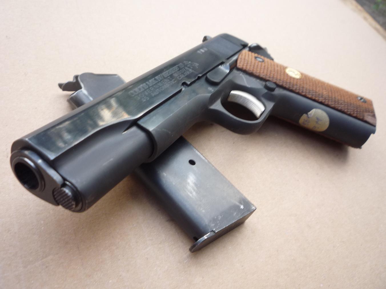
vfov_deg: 46.8
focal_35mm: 30
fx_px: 335
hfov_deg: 60.0
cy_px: 144
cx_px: 193
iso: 100
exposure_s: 1/30
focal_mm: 5.2
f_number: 3.3
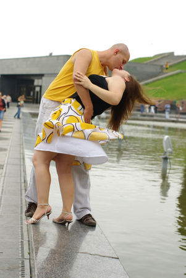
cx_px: 93
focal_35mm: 75
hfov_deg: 18.2
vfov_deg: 27.0
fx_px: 580
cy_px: 139
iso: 100
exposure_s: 1/180
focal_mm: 50
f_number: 3.5
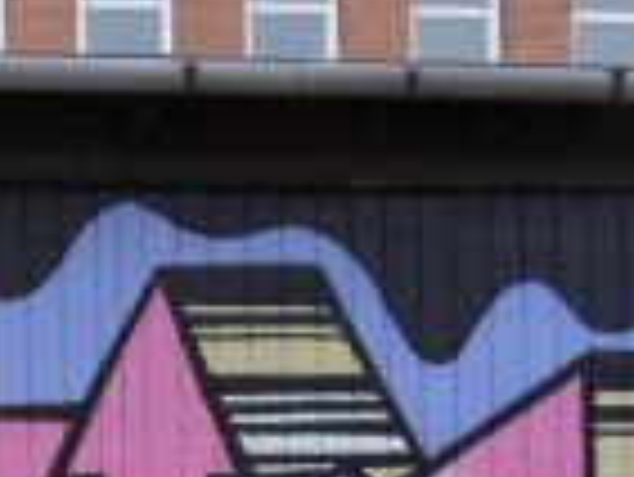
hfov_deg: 18.7
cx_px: 36
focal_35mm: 103
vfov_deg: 13.2
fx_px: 1888
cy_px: 808
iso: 200
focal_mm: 6
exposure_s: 1/60
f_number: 2
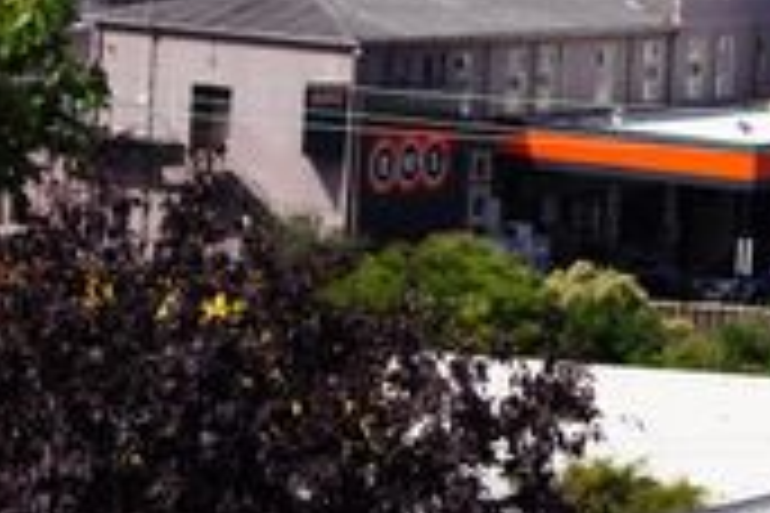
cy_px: -124
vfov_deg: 6.0
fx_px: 4841
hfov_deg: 8.9
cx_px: 1031
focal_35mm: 226
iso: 100
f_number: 13
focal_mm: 55
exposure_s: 1/160
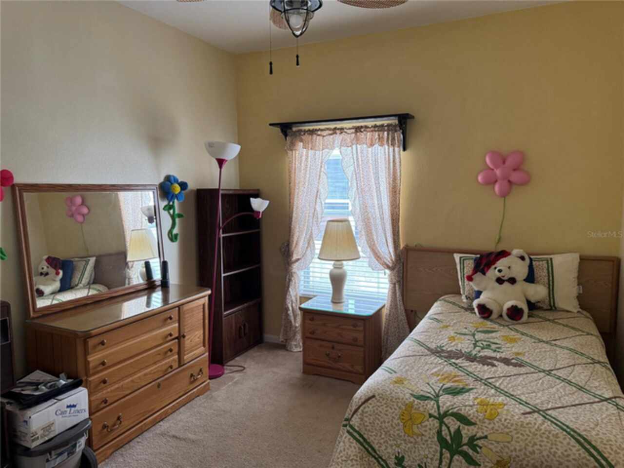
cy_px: 234
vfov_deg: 56.8
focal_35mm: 24
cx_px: 312
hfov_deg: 71.6
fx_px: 433
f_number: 1.78
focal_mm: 6.76
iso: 400
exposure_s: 1/60
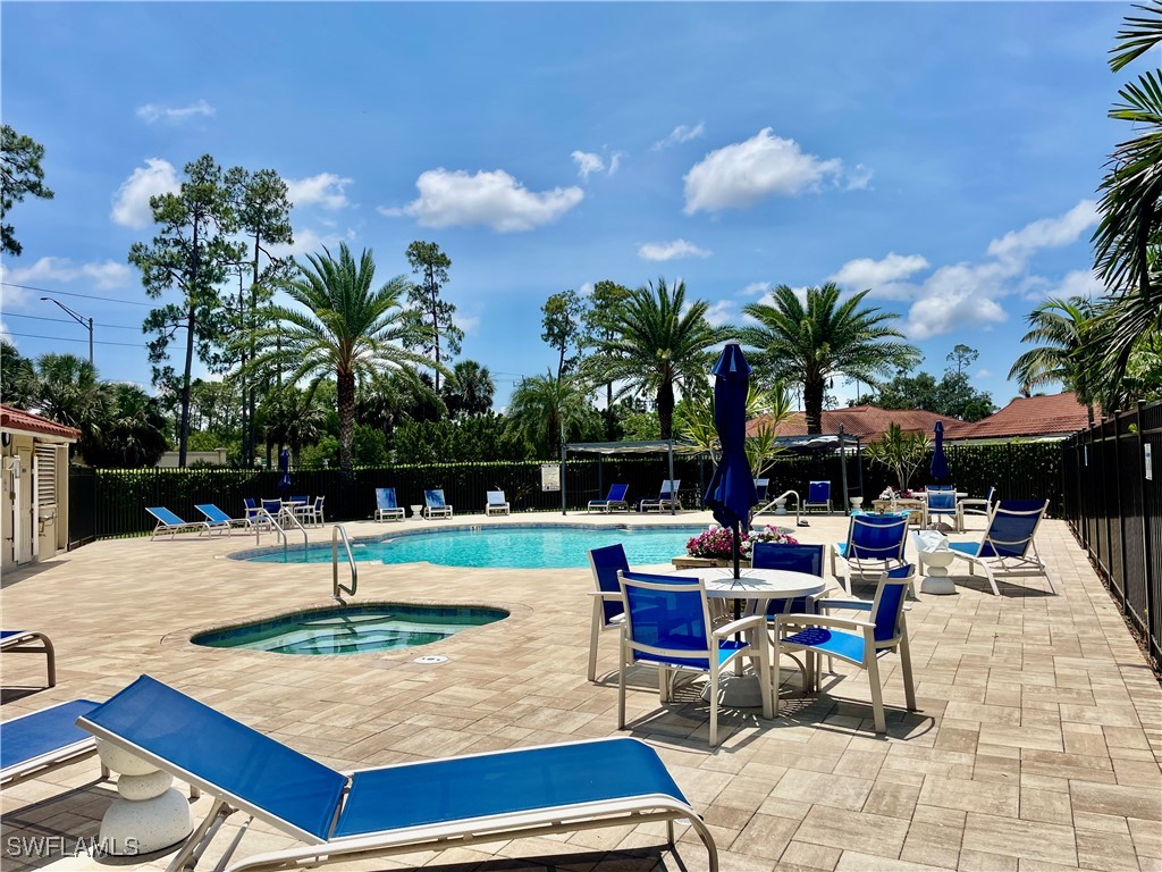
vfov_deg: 53.1
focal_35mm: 26
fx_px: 873
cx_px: 581
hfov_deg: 67.3
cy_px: 436
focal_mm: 4.2
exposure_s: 1/6135
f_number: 1.6
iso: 32
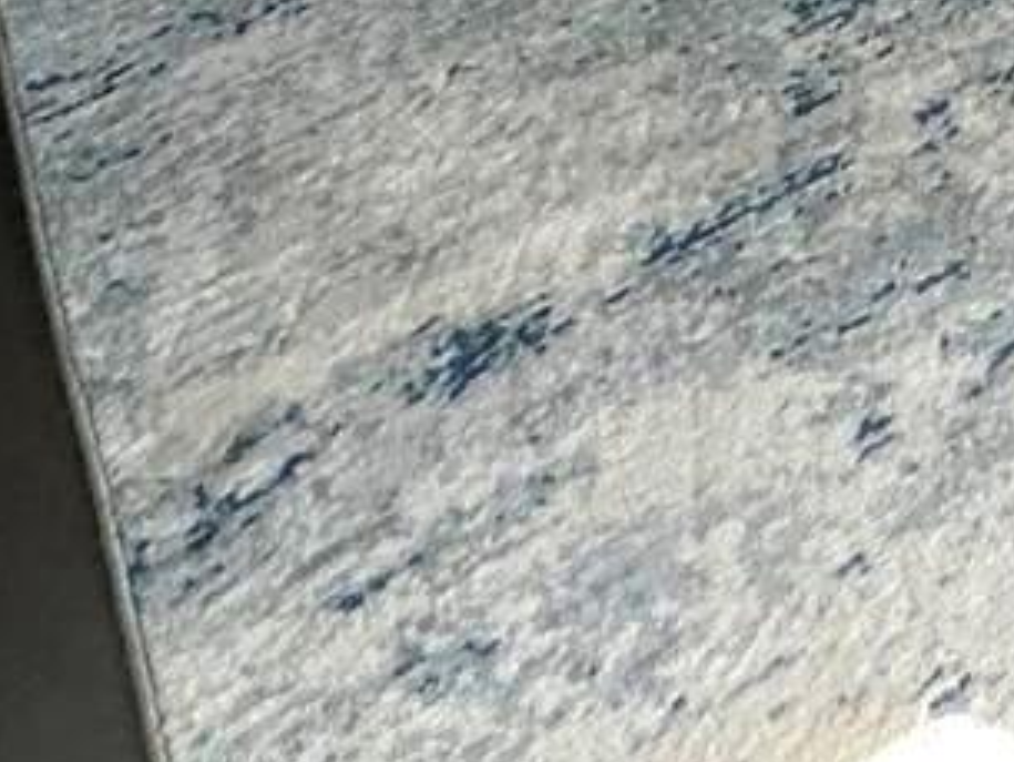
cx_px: 2061
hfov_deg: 16.0
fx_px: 2755
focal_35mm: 94
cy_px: -1507
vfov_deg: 10.8
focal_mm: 2.22
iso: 80
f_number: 2.2
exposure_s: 1/120
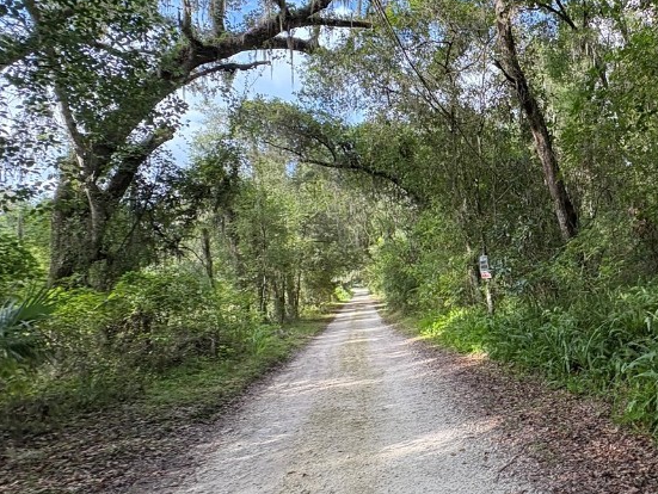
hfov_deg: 60.5
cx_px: 547
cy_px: 223
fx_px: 495
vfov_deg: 53.0
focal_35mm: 26
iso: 80
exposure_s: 1/133
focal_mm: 2.22
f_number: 2.2
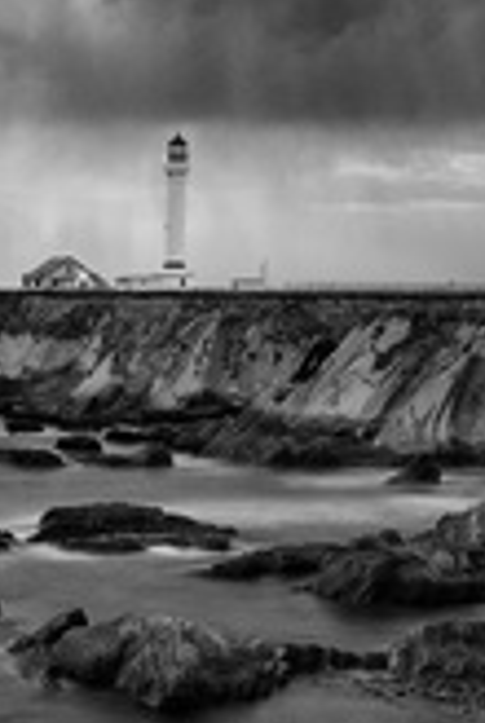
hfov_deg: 12.8
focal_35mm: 104
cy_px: 690
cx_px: -163
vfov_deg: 19.2
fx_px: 2093
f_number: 8
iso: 64
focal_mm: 38
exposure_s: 25
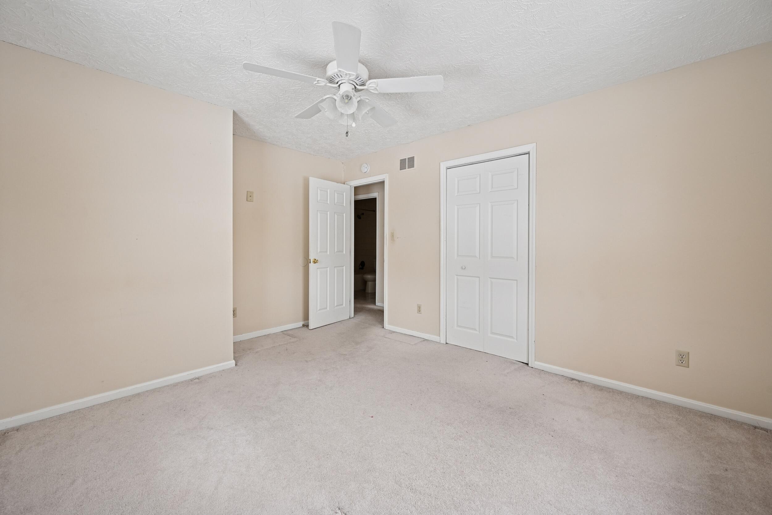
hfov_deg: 104.3
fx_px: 300
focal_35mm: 14
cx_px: 386
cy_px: 258
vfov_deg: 81.2
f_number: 8
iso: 400
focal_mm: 14
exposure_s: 1/20
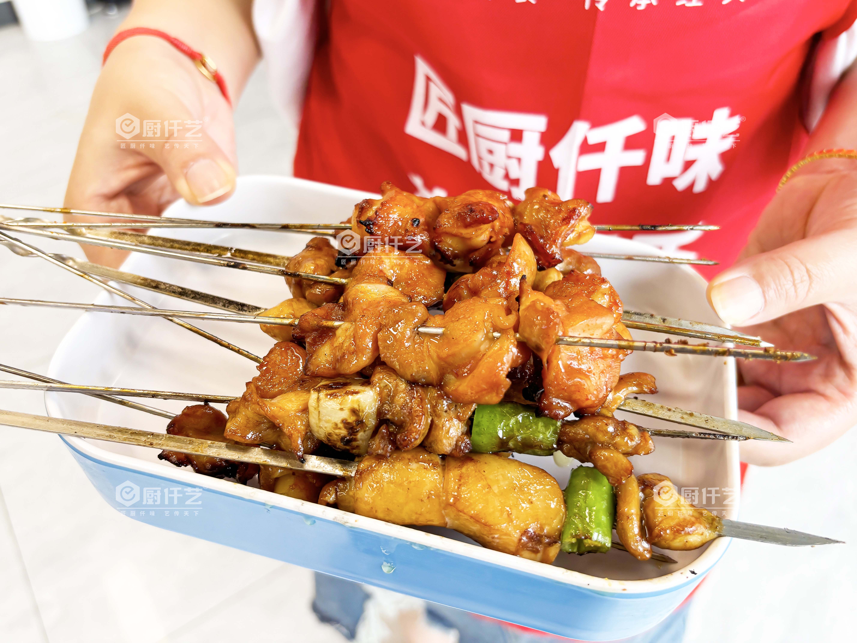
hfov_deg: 67.3
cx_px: 428
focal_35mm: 26
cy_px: 322
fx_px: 644
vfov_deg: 53.1
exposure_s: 1/121
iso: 40
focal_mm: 5.96
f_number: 1.6
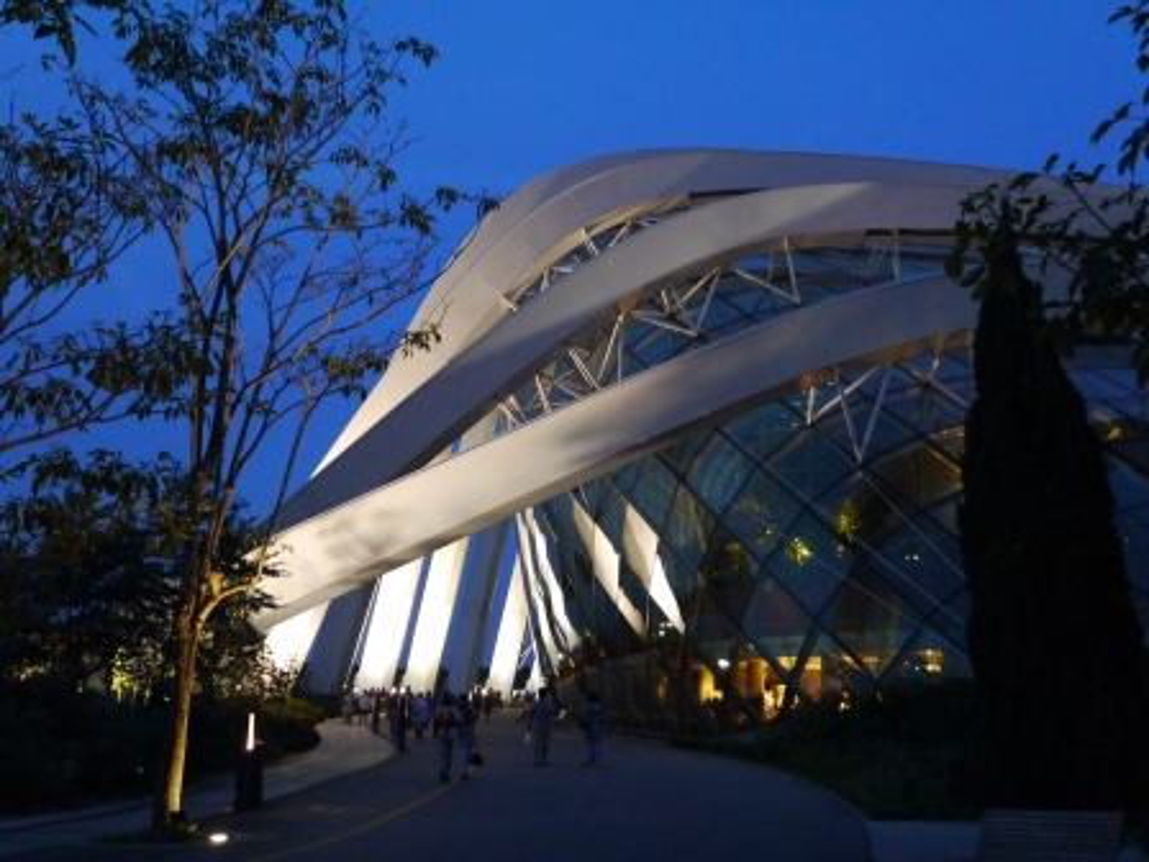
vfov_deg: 32.9
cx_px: 574
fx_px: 1460
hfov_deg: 42.9
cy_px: 431
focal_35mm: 44
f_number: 4.6
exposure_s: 1/10
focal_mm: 22
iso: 1600
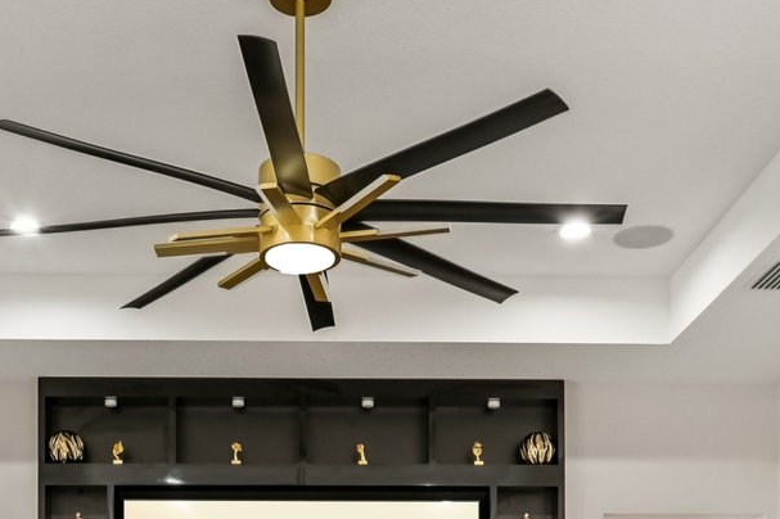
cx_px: 330
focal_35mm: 54
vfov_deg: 22.2
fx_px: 1169
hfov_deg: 36.8
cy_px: 696
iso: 400
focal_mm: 16
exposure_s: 1/8
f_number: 8
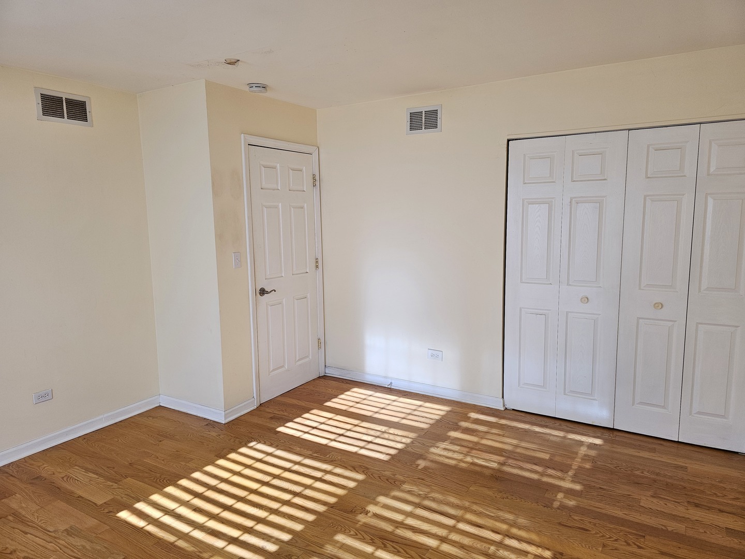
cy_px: 280
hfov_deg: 73.9
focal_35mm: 23
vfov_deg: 58.9
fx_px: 495
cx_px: 372
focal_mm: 6.3
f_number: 1.7
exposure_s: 1/180
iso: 80
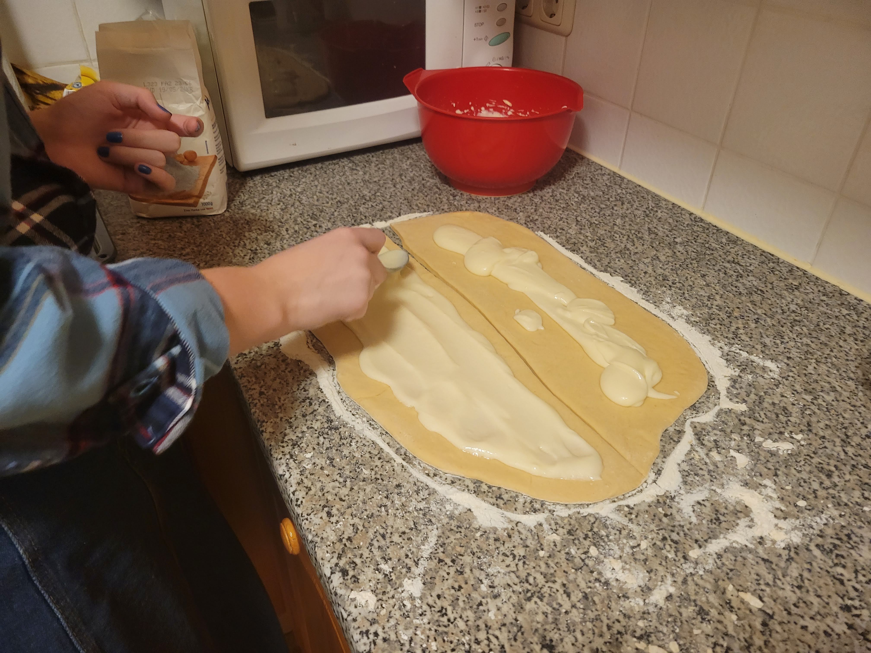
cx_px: 436
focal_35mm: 26
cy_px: 326
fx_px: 654
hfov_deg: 67.3
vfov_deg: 53.1
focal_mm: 5.4
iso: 400
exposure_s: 1/50
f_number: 1.8
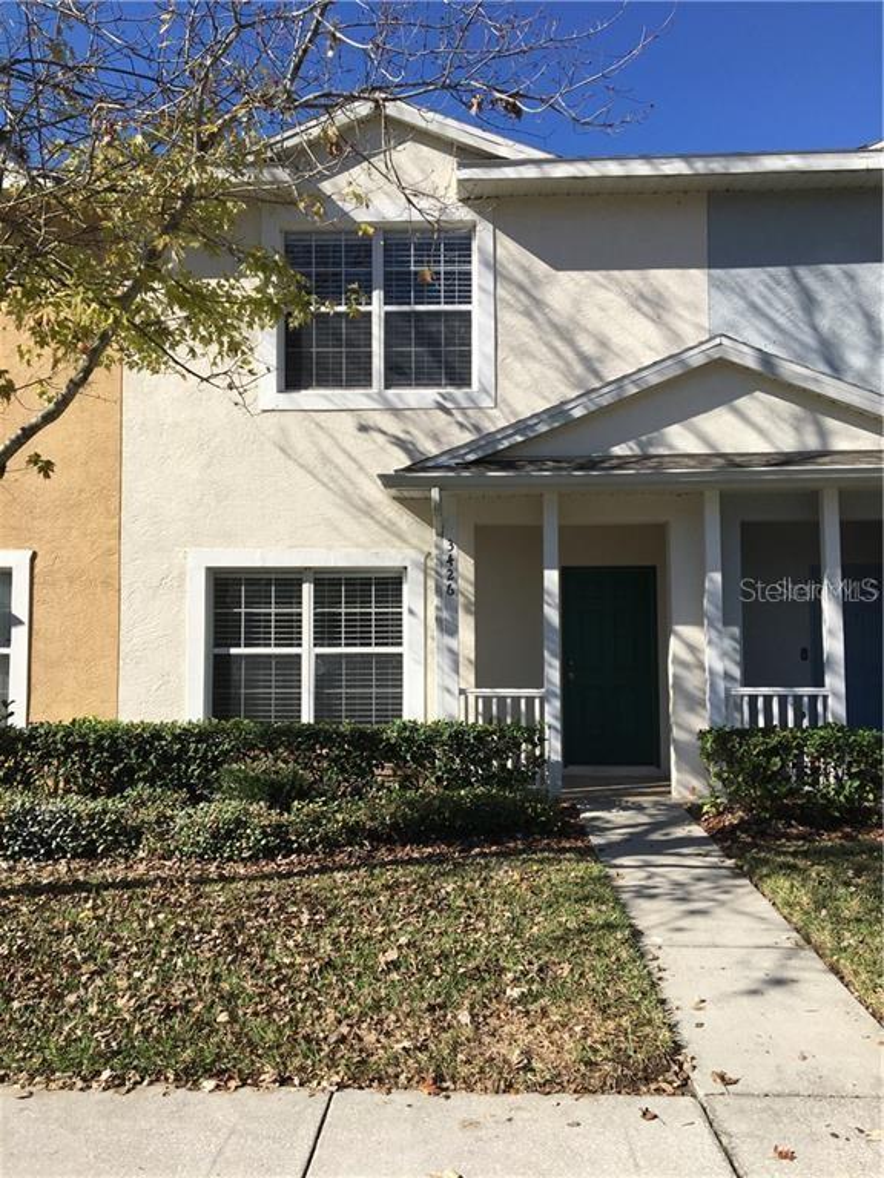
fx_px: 987
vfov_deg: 61.7
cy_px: 589
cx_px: 442
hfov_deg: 48.2
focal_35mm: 29
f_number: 2.2
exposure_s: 1/1570
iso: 25
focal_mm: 4.15
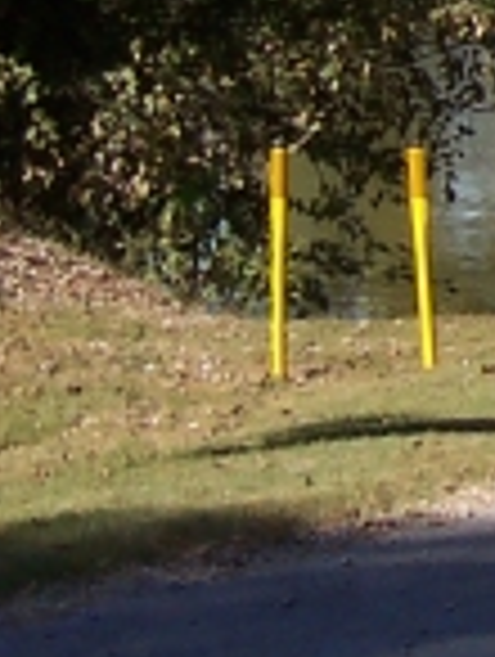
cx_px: 1116
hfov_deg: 7.2
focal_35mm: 195
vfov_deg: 10.0
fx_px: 3707
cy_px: -97
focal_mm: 5.6
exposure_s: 1/500
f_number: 5.6
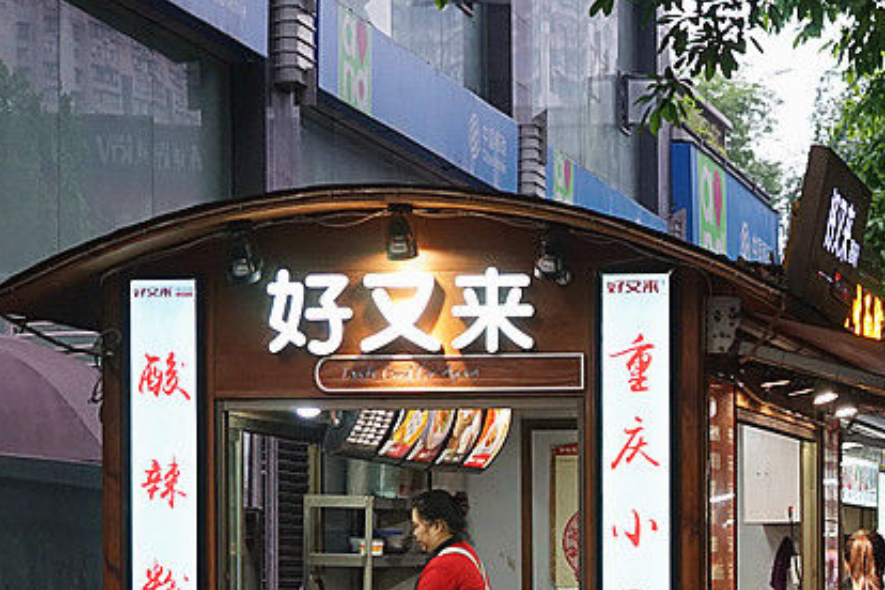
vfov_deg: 11.6
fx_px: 2876
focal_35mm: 117
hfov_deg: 17.1
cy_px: 601
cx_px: 894
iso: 1250
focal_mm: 57
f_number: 5
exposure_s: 1/160
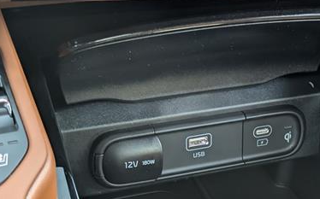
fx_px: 775
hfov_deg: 23.1
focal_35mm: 89
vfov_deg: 14.6
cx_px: 228
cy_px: 160
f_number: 1.68
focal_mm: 6.9
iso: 131
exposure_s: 1/37.6
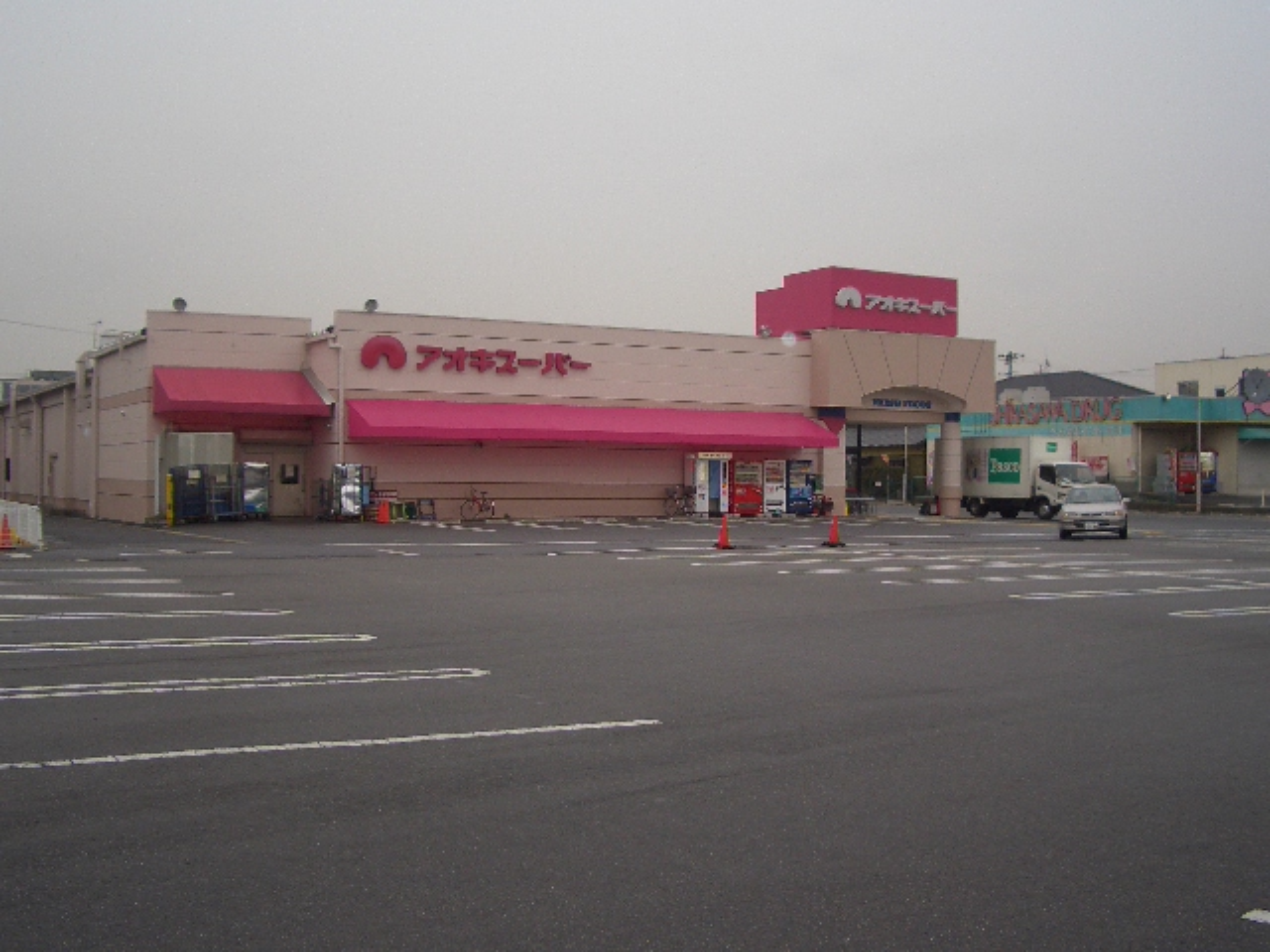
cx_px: 635
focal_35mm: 41
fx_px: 1504
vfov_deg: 35.1
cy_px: 476
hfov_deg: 45.8
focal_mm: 6.8
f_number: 2.8
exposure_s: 1/160
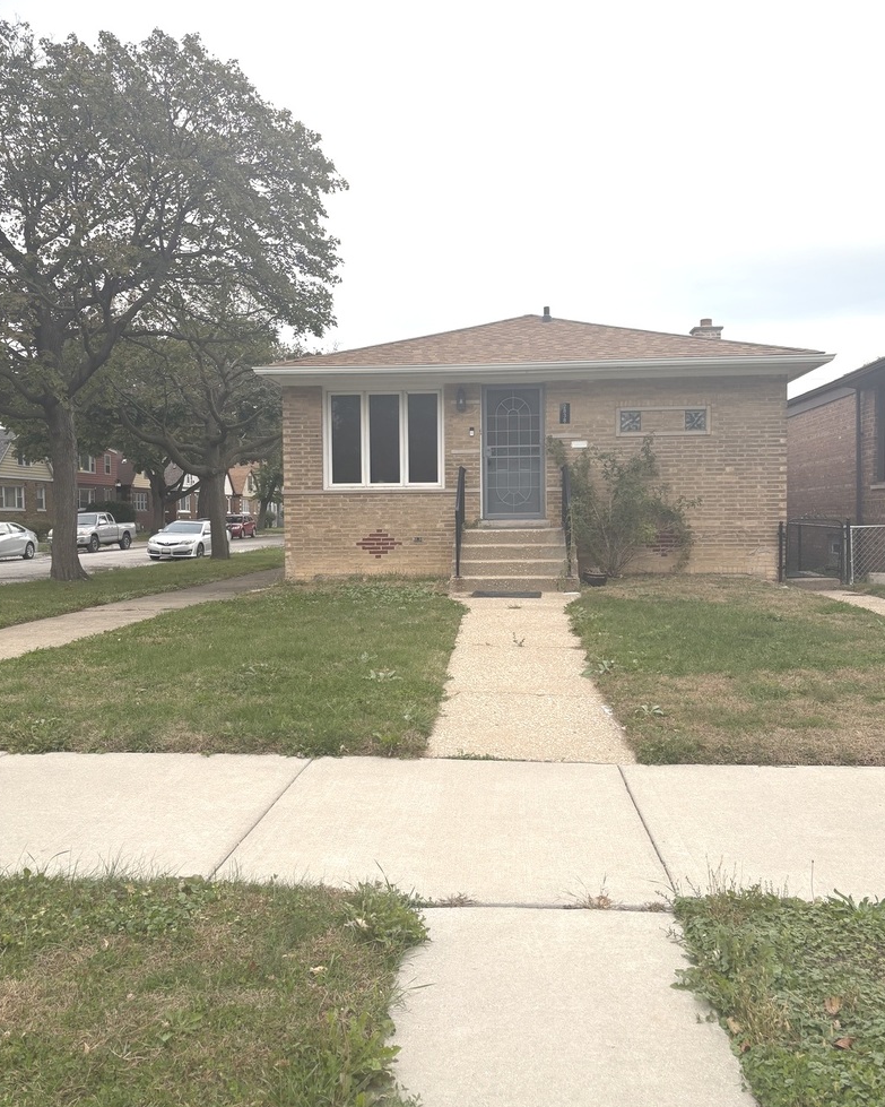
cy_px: 540
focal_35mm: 28
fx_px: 917
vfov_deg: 62.2
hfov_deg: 51.5
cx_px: 450
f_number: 1.6
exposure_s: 1/450
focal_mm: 5.96
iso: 50
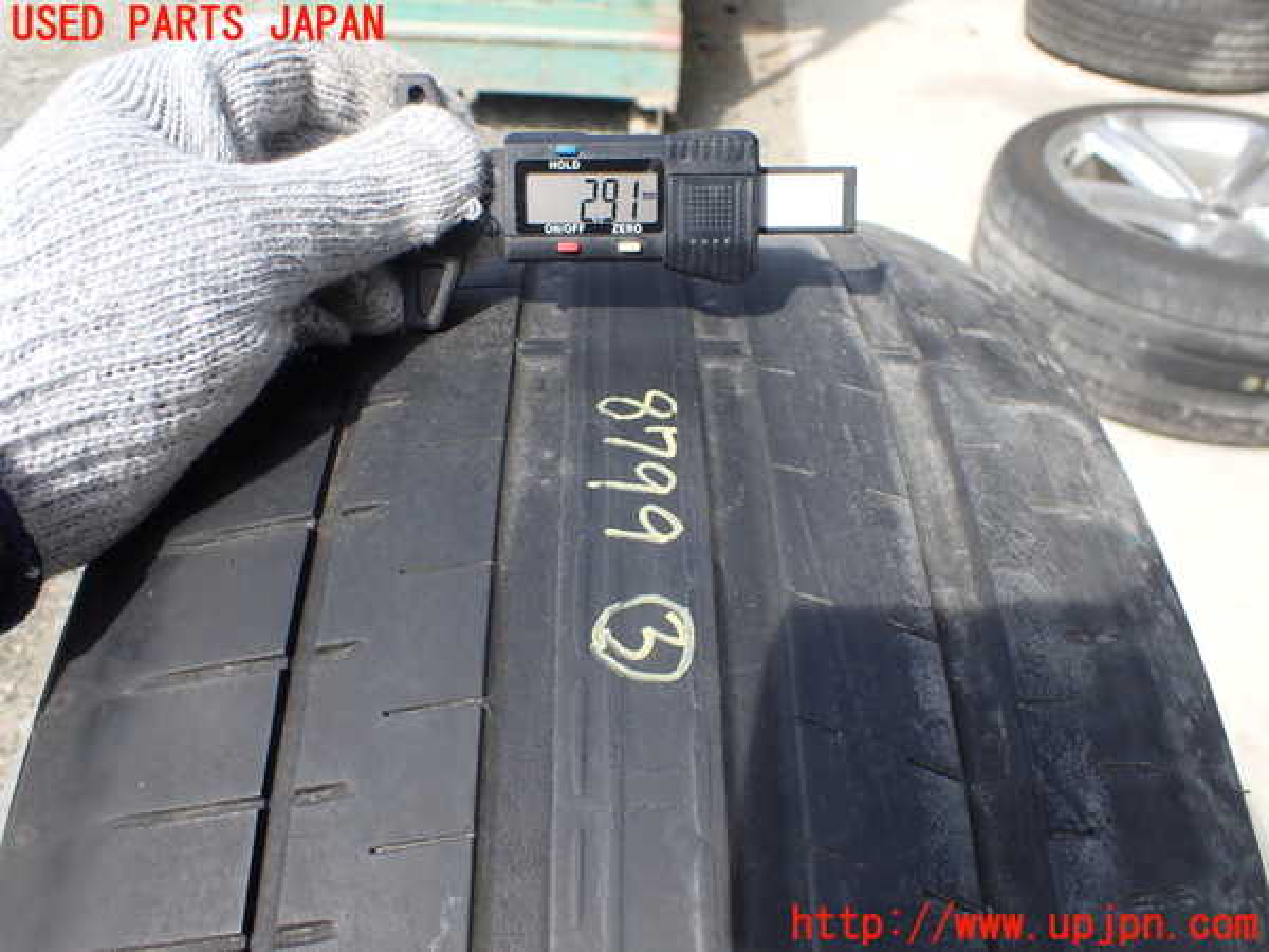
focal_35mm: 30
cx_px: 634
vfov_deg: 46.8
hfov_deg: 60.0
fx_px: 1100
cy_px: 476
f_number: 3.2
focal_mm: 5.4
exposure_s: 1/400
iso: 100
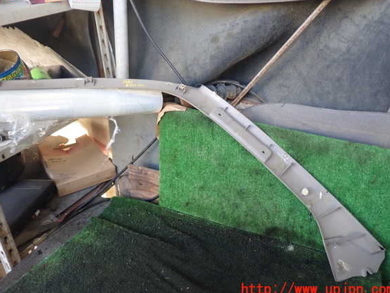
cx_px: 190
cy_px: 142
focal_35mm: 32
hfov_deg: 56.8
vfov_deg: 44.1
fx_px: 360
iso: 200
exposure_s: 1/60
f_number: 2.3
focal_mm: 5.4
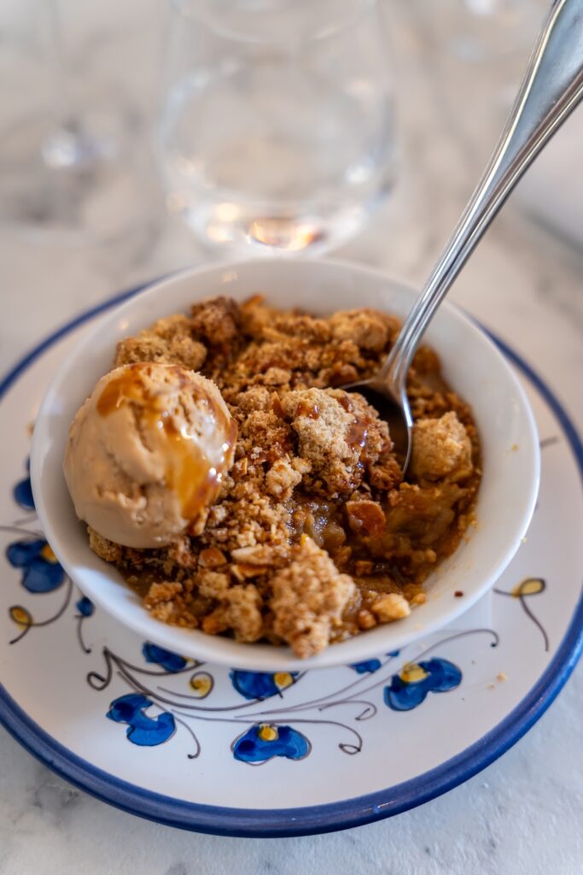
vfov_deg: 40.6
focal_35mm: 49
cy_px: 438
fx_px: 1183
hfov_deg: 27.7
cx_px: 292
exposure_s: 1/50
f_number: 2.8
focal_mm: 48.7
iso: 500
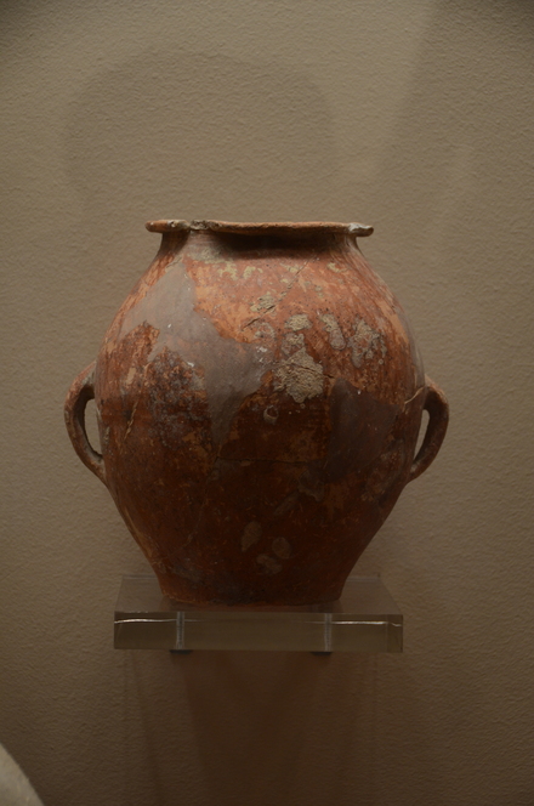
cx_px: 267
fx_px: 2346
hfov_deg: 13.0
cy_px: 403
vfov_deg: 19.5
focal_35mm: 105
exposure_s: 1/60
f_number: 5
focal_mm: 70
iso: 500
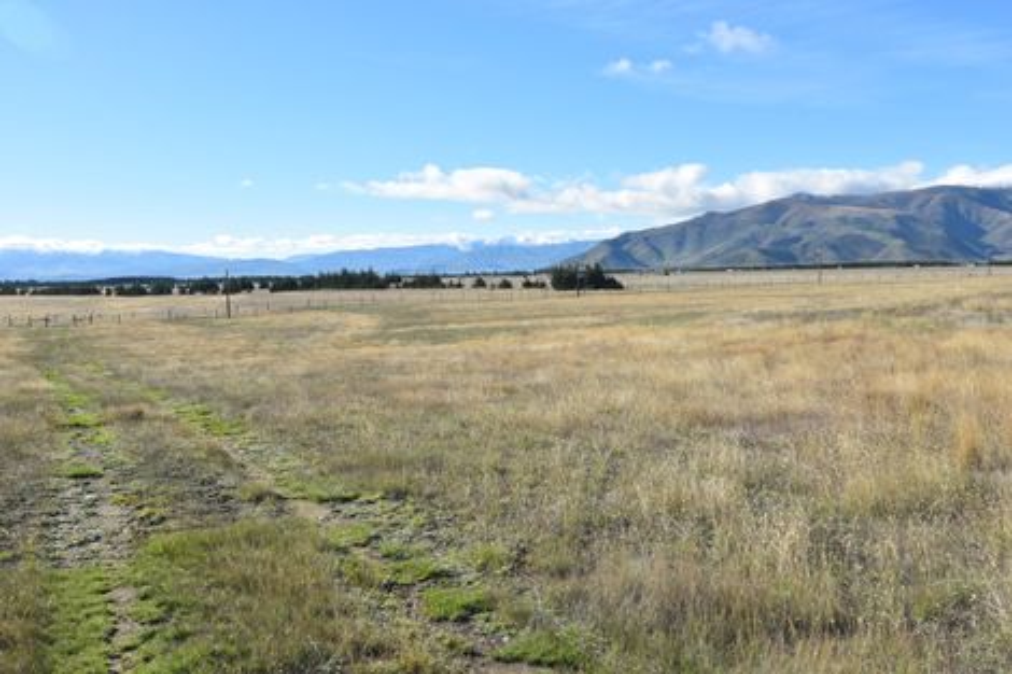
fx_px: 885
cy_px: 337
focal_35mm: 32
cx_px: 506
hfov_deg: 59.5
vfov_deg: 41.7
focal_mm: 21
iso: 200
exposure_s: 1/400
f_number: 10
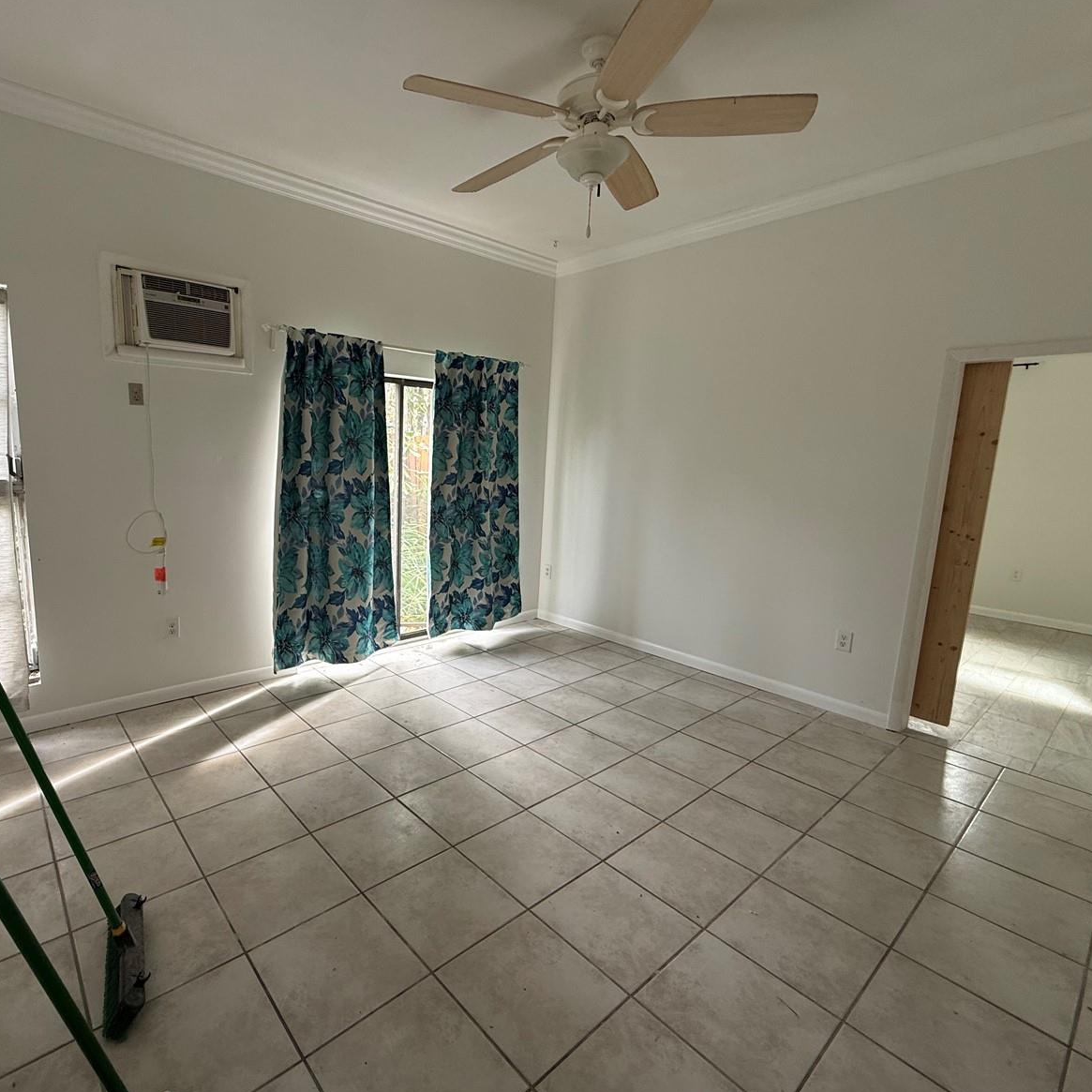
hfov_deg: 83.3
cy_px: 542
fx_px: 607
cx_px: 458
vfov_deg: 84.0
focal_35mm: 17
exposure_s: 1/99
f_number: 2.2
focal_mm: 2.22
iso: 100
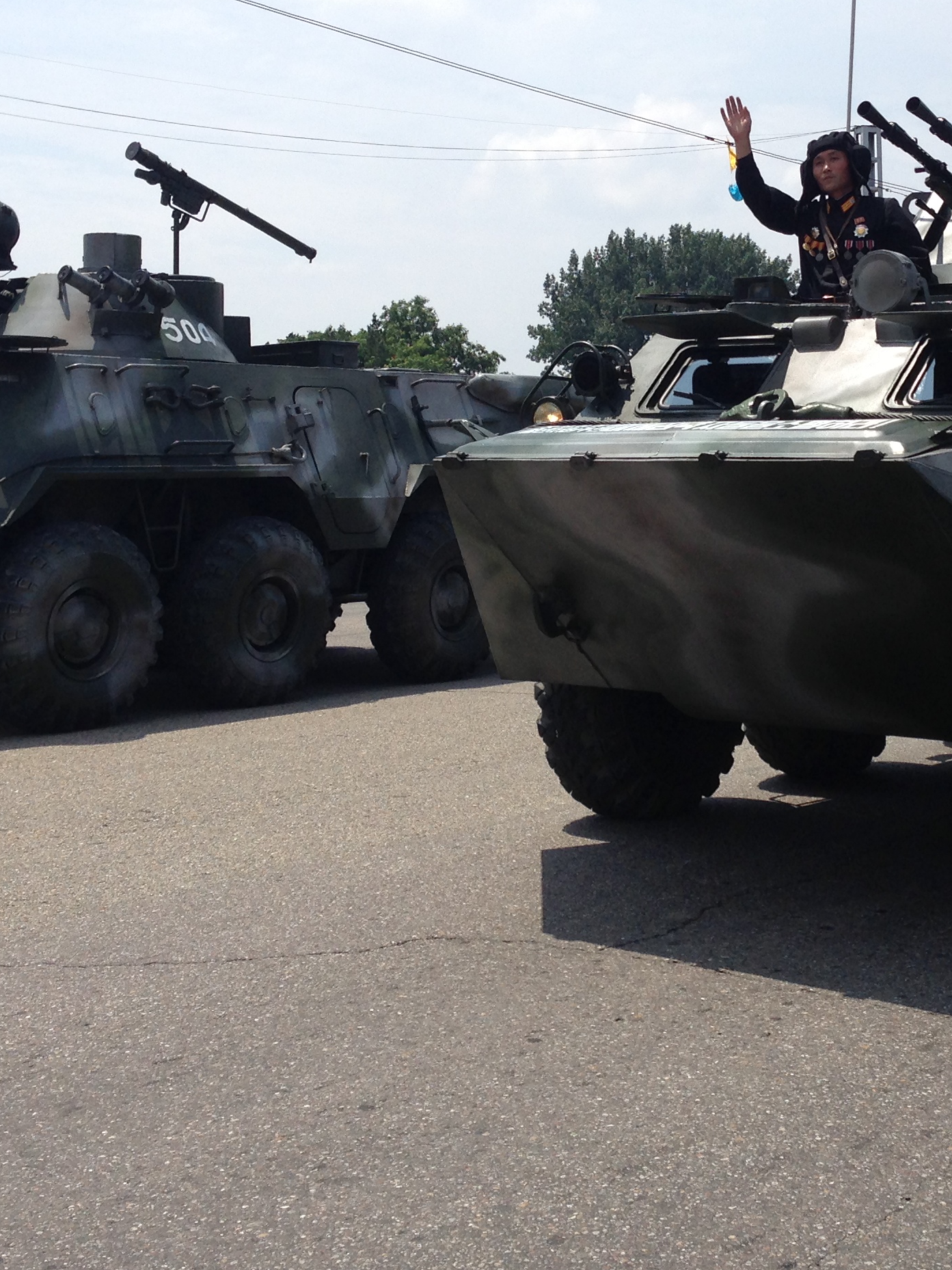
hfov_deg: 25.0
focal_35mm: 58
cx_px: 675
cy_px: 467
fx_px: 2127
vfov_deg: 33.1
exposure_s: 1/1938
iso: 50
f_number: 2.4
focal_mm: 4.13
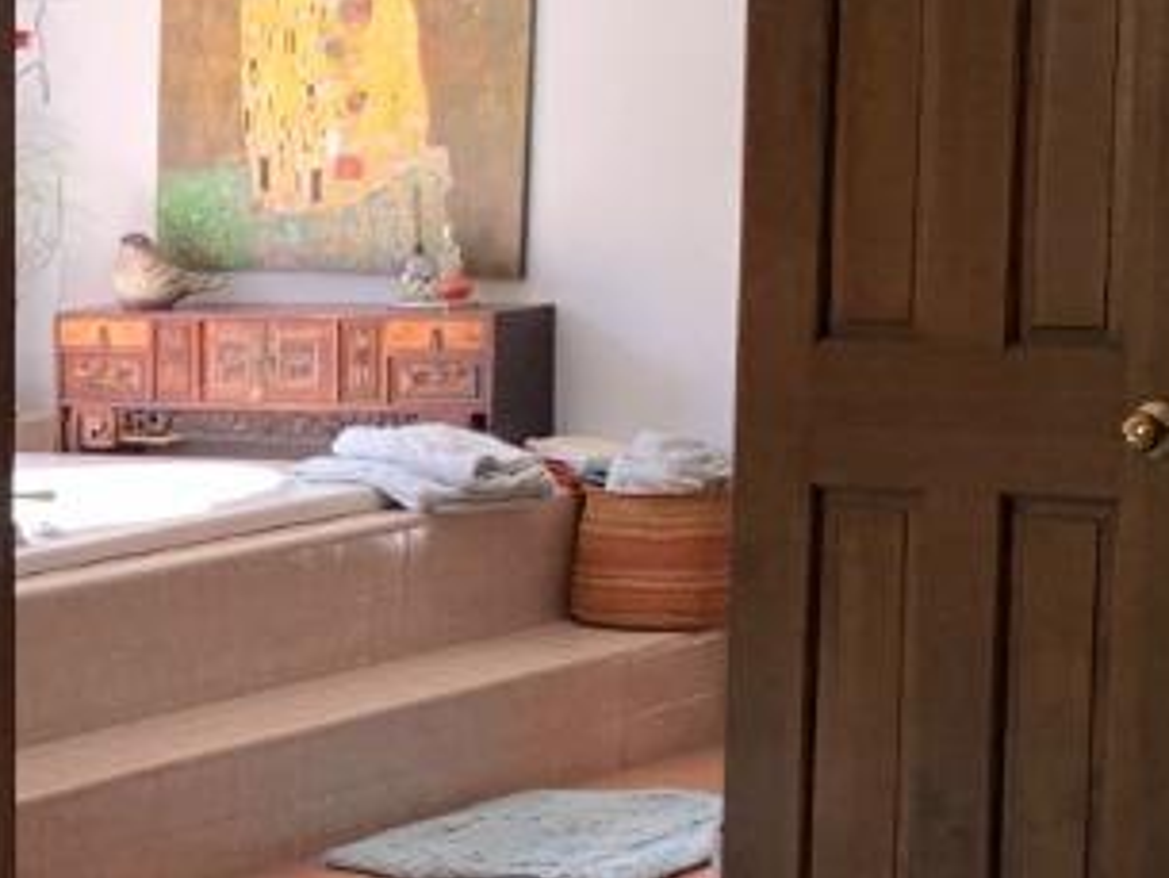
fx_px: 4324
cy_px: 891
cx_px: -632
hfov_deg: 14.3
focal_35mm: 128
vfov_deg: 11.5
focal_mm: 4.25
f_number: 1.8
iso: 80
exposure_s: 1/60
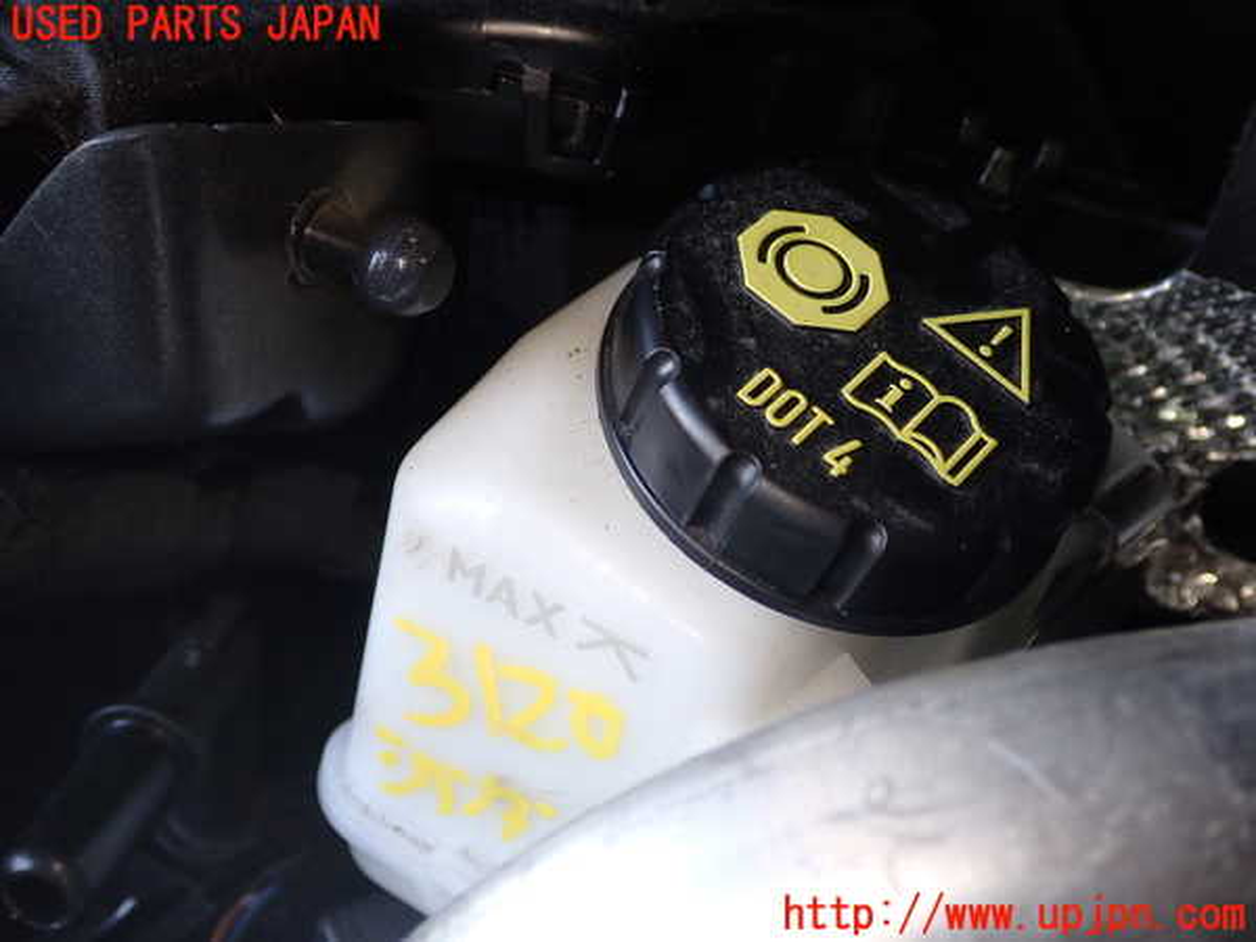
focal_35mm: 41
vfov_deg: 35.1
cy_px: 471
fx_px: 1488
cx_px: 628
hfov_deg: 45.8
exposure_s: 1/60
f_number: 2.8
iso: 200
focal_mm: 7.31
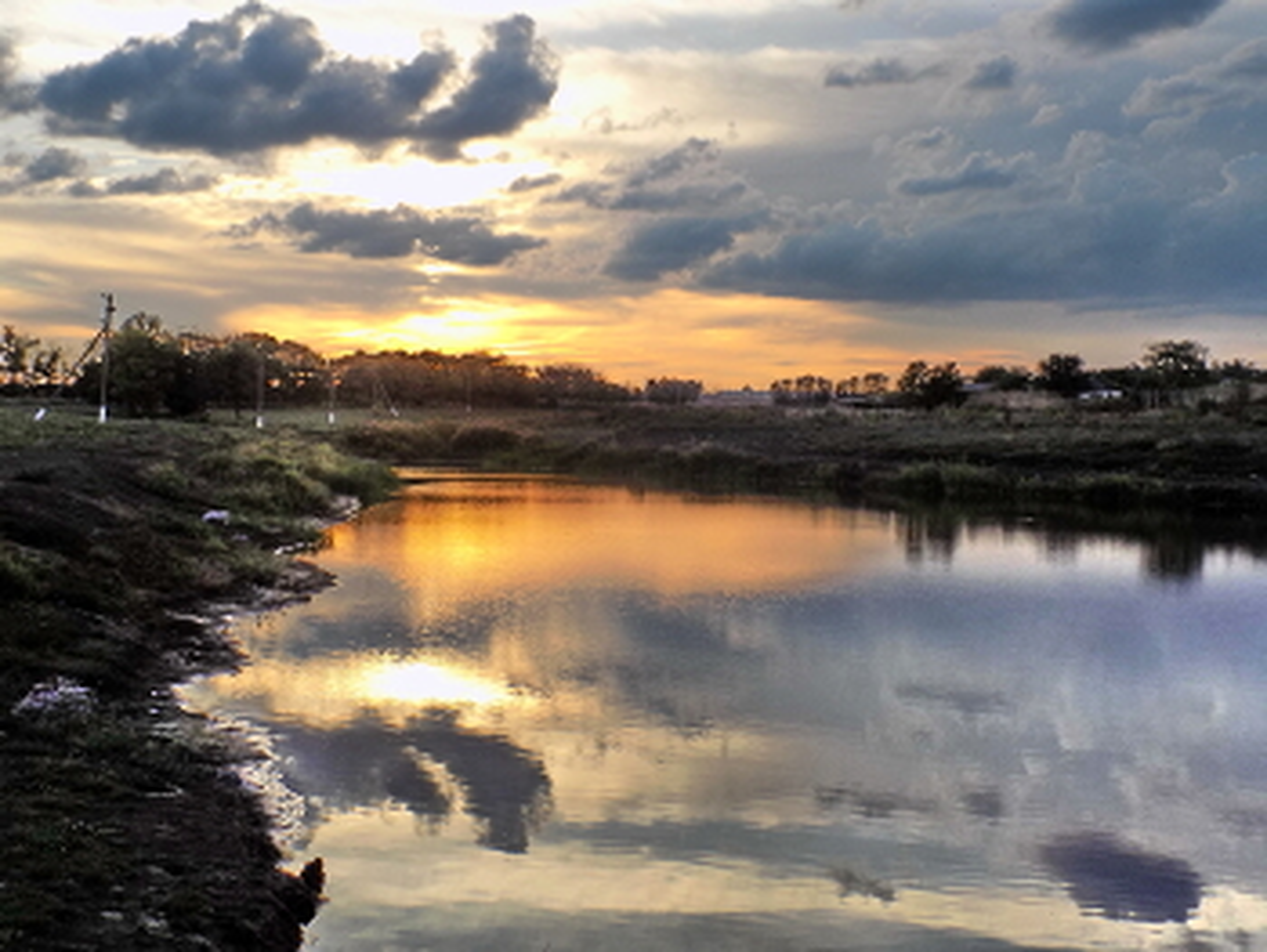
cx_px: 634
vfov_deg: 31.6
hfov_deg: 41.2
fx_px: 1685
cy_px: 476
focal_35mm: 46
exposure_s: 1/320
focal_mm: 8.1
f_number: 3.7
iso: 80
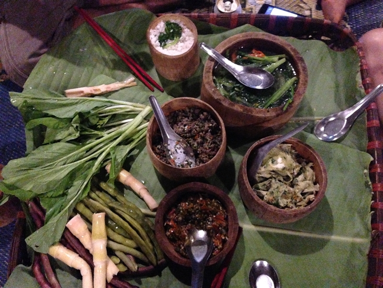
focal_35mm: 33
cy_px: 144
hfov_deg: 55.4
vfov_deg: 42.9
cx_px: 192
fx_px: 365
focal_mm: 4.12
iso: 1600
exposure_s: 1/15
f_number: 2.4
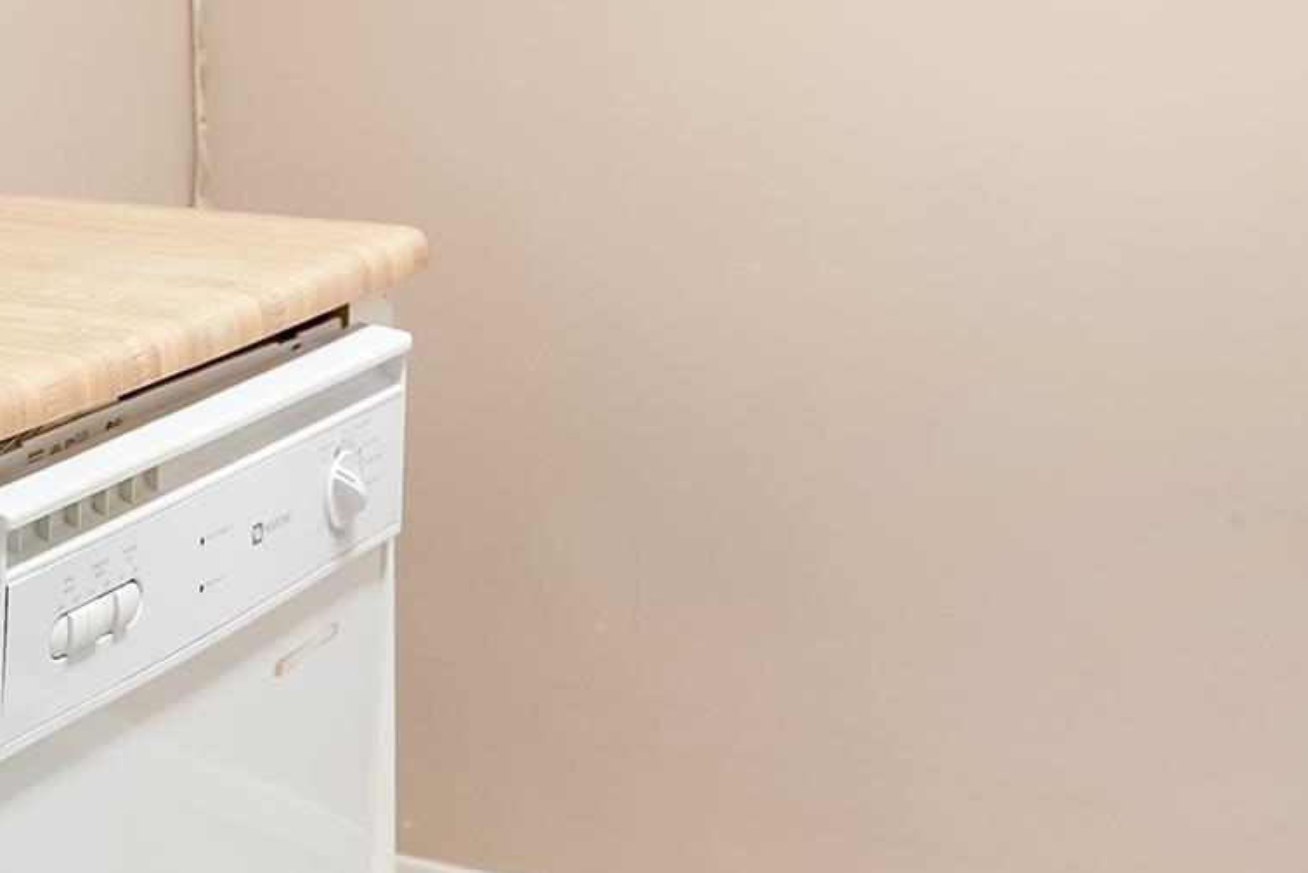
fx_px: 2762
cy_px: -11
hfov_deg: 24.2
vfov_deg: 17.5
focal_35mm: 76
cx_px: -251
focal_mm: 28
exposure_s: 1/160
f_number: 4
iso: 640
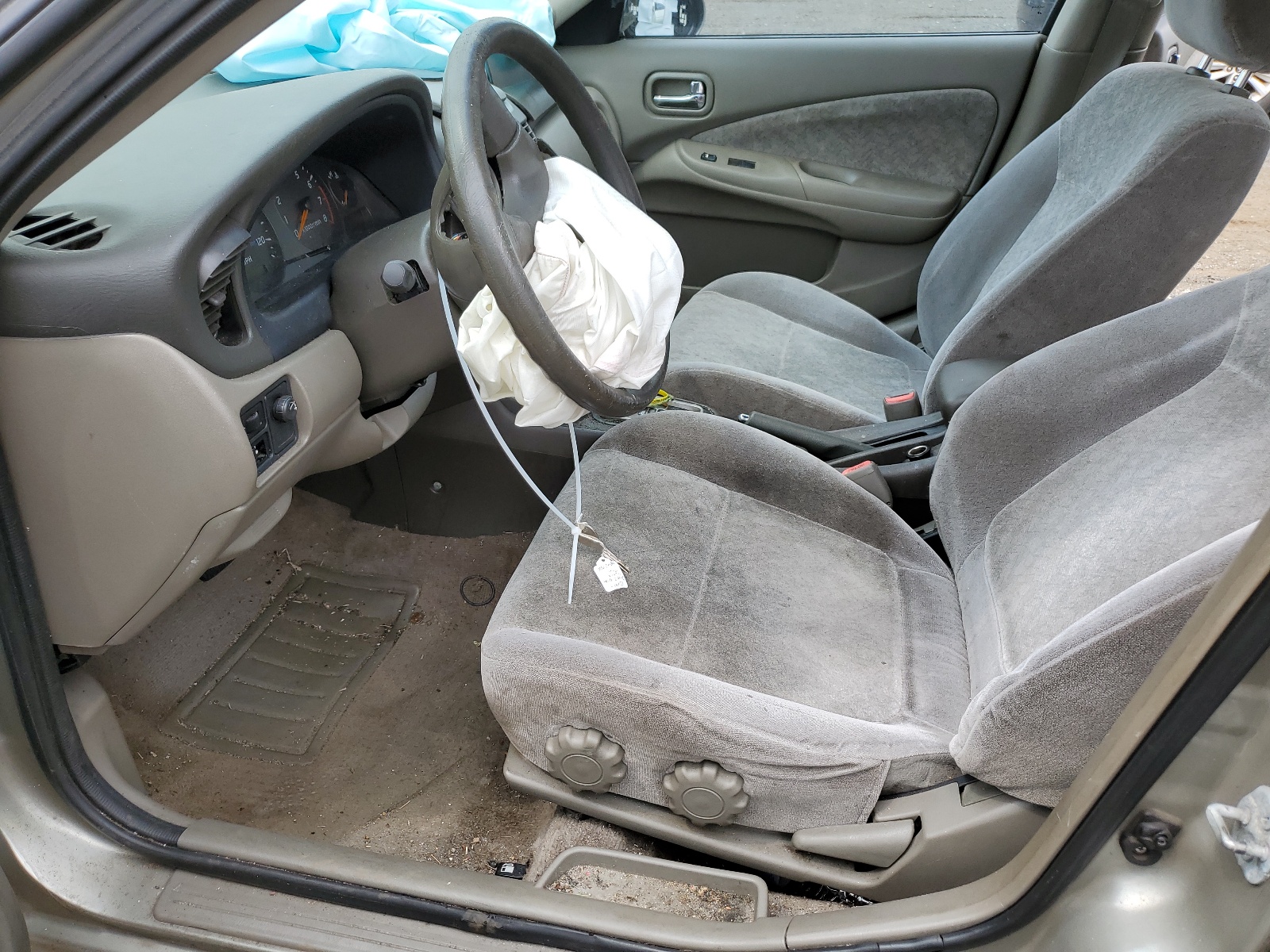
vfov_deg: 53.1
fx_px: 954
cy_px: 476
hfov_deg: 67.3
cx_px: 635
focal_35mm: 26
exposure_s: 1/588
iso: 50
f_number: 1.5
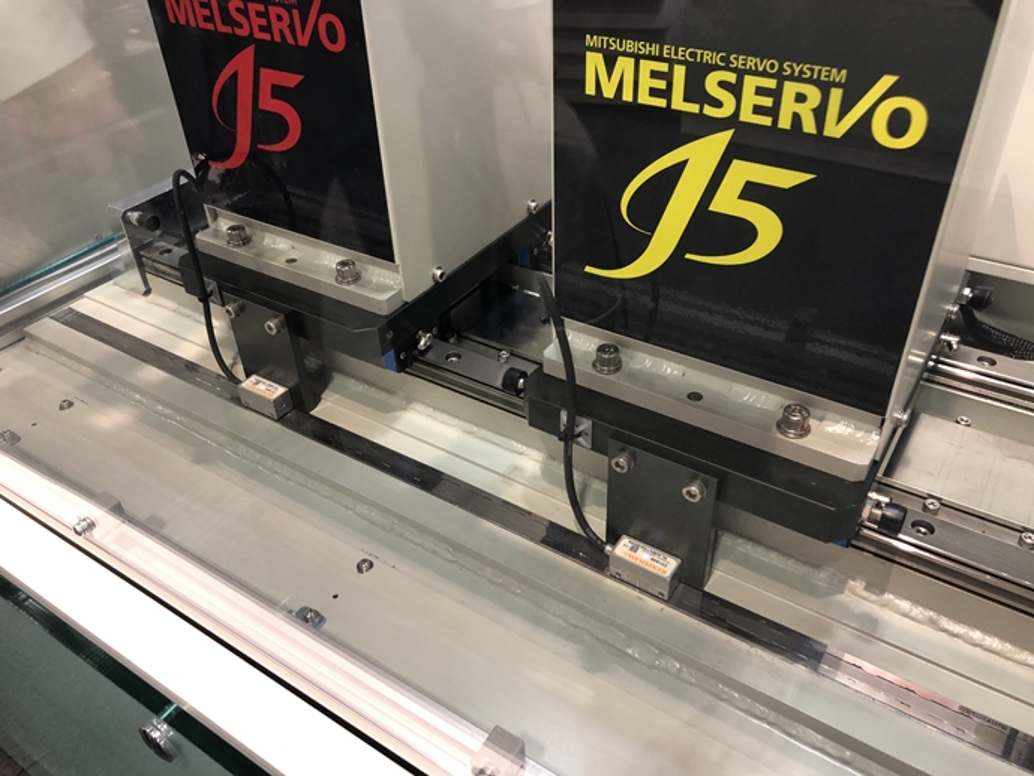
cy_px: 388
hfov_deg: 63.4
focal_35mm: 28
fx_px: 837
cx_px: 517
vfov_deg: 49.8
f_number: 1.8
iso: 40
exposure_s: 1/30
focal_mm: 3.99
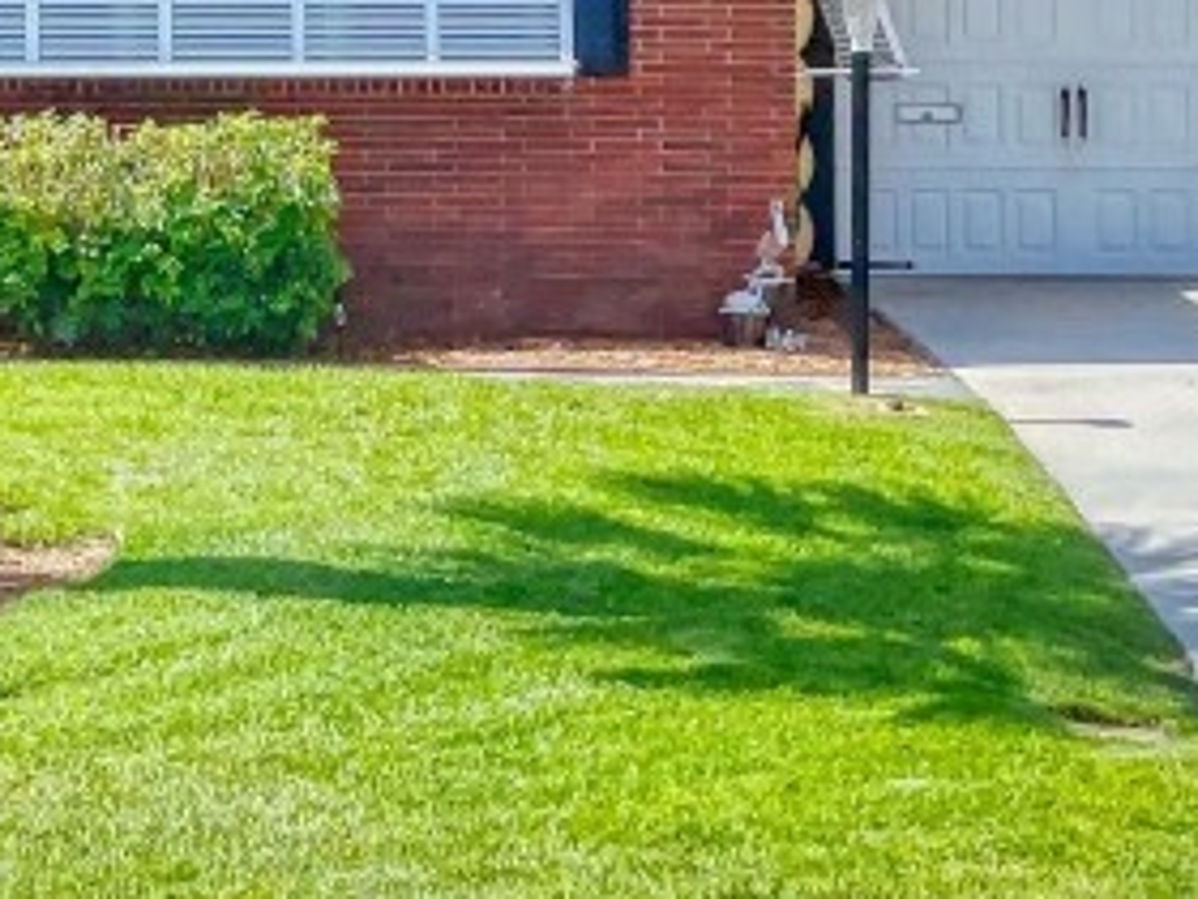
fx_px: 6576
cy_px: -137
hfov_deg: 10.3
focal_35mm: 190
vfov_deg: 7.8
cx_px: -39
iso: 32
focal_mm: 6
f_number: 2
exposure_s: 1/403
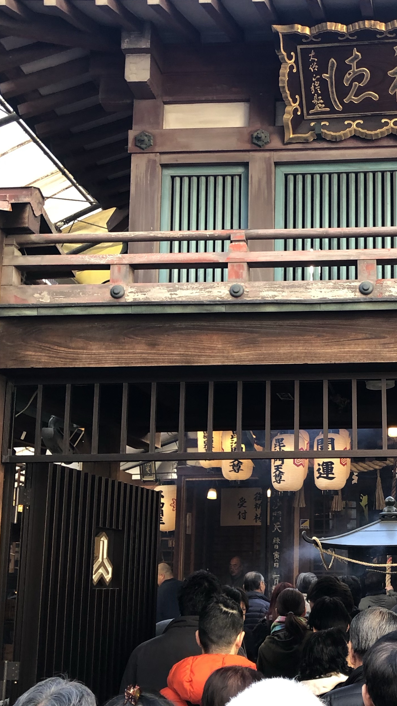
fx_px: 917
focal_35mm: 49
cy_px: 413
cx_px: 345
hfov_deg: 23.9
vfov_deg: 42.0
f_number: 1.8
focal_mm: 3.99
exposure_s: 1/30
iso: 25
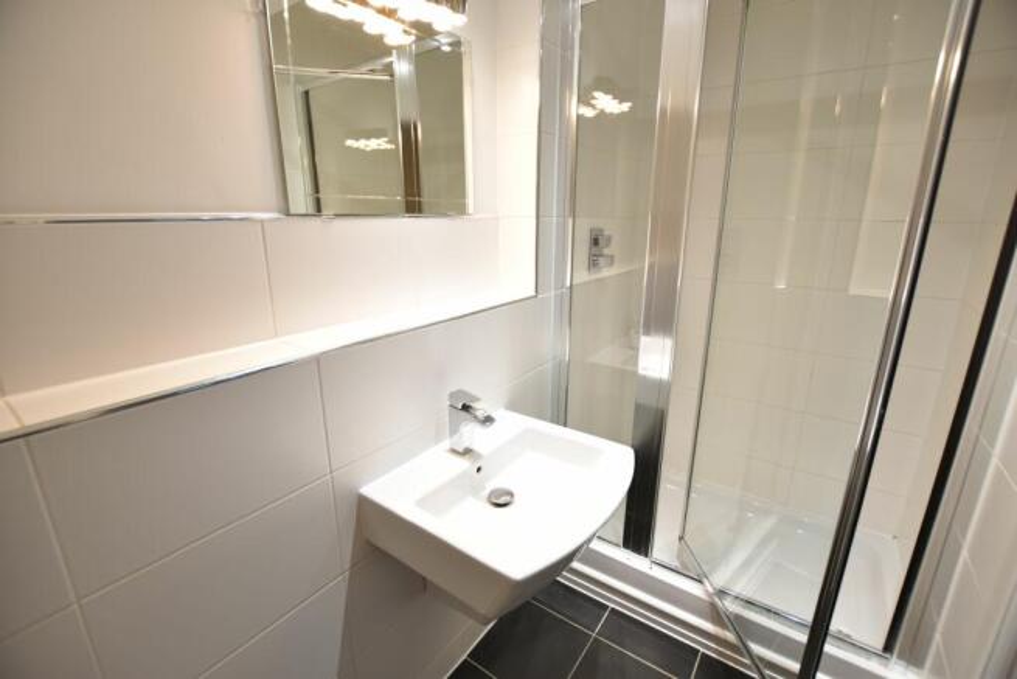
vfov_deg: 77.4
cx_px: 508
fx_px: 424
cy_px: 340
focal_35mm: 15
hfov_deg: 100.4
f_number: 3.5
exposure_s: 1/15
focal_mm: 10
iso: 100
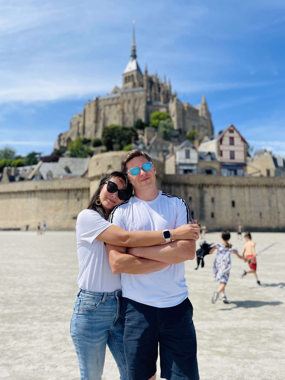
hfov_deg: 53.1
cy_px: 190
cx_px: 142
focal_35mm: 26
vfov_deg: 67.3
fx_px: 285
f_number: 1.6
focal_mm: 4.2
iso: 50
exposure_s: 1/4831
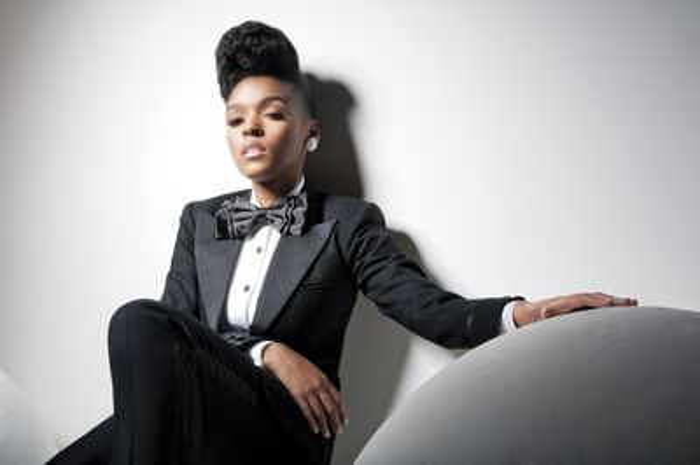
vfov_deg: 25.9
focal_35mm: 52
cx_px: 350
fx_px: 1010
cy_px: 232
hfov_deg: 38.2
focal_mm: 52
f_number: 22
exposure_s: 1/250
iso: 200
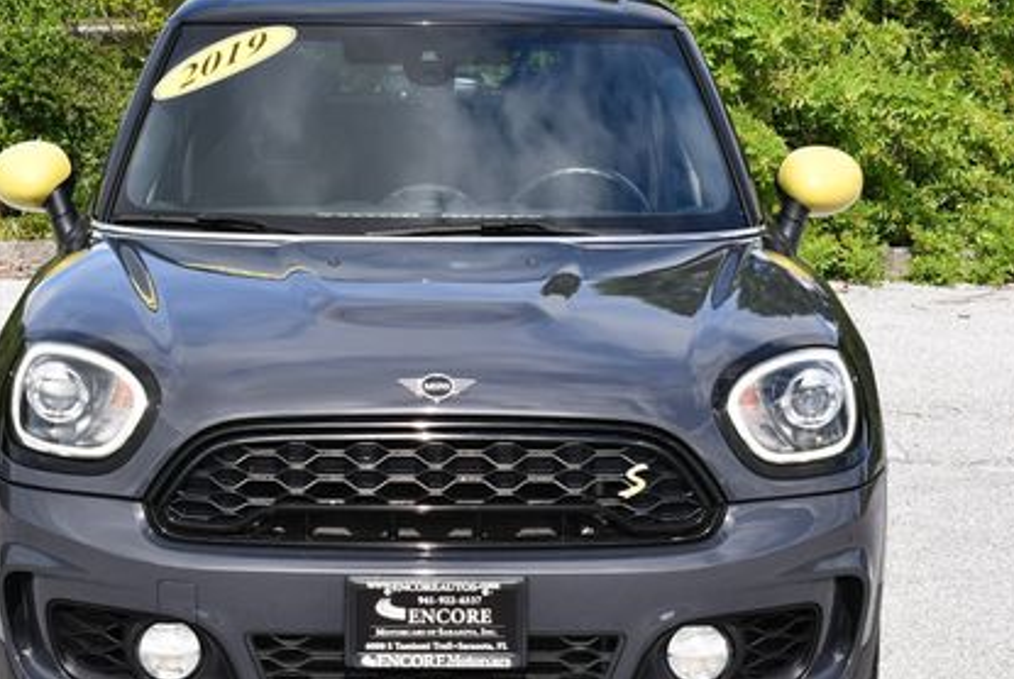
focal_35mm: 111
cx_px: 423
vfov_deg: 12.4
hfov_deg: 18.4
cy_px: 423
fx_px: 3131
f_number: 8
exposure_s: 1/250
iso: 110
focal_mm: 36
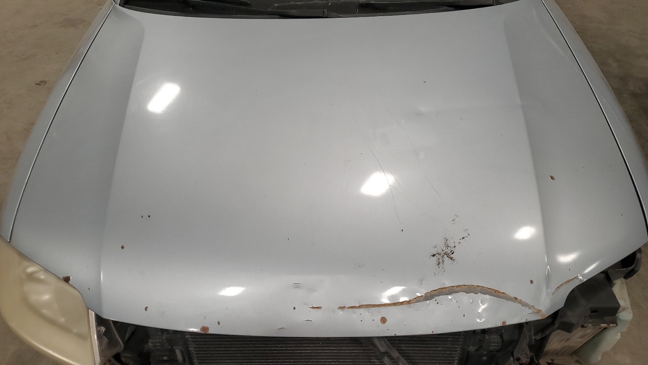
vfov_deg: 40.1
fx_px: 498
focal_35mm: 29
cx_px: 320
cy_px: 197
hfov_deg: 66.1
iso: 59
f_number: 1.5
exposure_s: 1/60.2
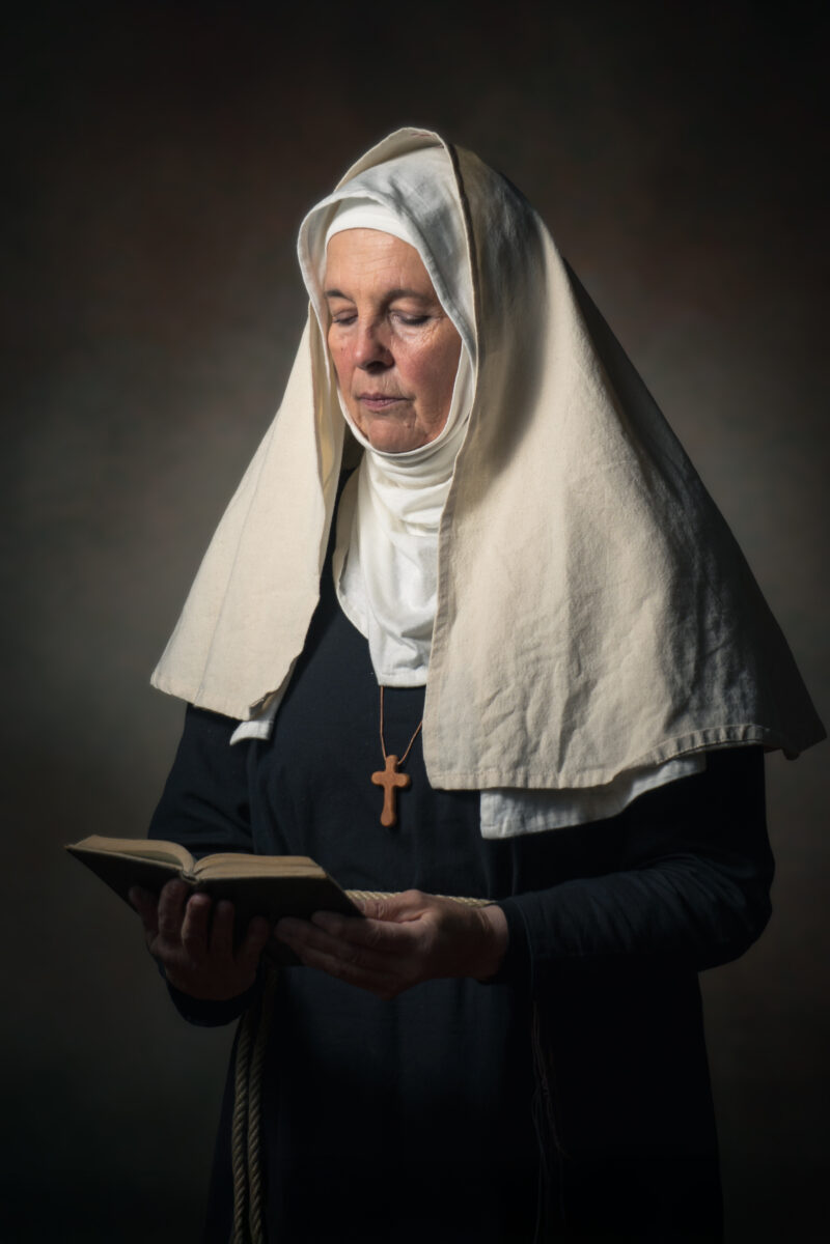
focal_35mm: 82
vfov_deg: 24.8
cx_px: 415
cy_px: 622
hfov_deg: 16.7
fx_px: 2836
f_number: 5
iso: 100
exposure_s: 1/200
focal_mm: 55
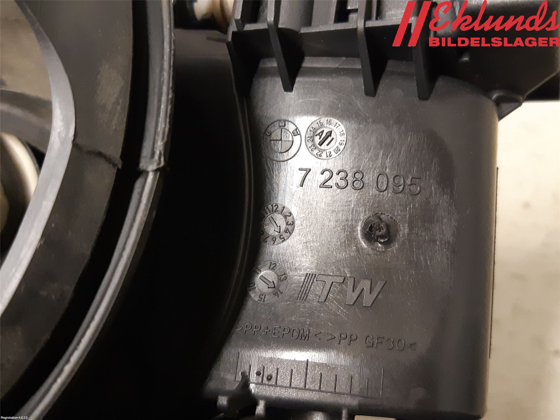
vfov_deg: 53.1
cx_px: 280
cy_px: 210
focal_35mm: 26
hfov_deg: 67.3
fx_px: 421
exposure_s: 1/25
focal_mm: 3.93
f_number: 1.7
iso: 320
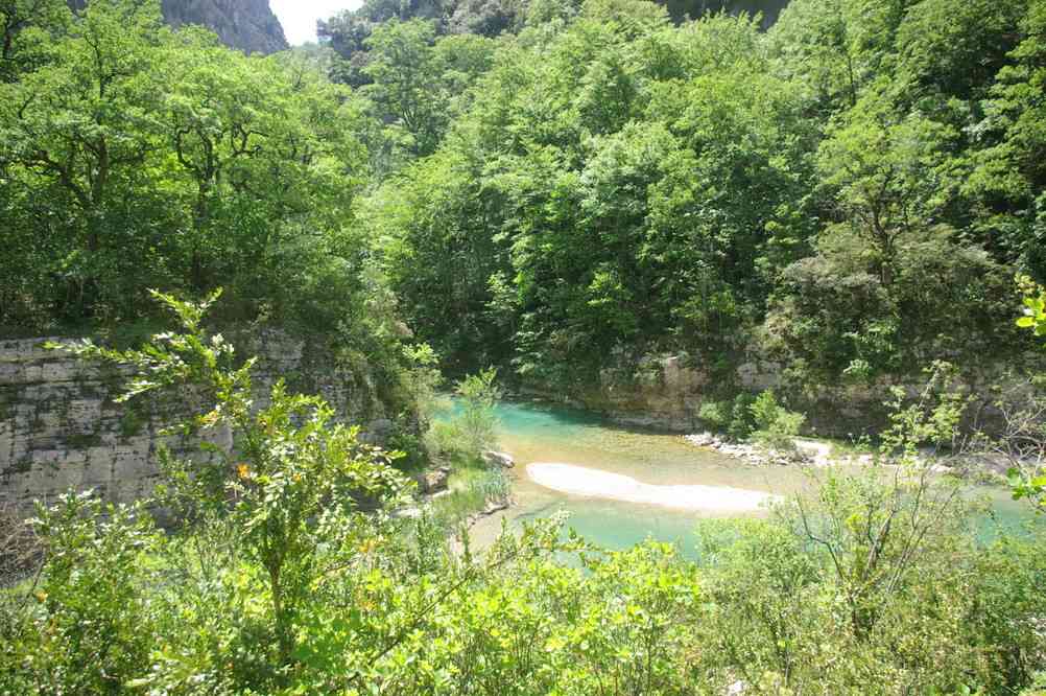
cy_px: 348
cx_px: 523
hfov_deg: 67.4
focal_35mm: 27
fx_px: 784
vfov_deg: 47.8
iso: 100
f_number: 5.6
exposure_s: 1/90
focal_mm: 18
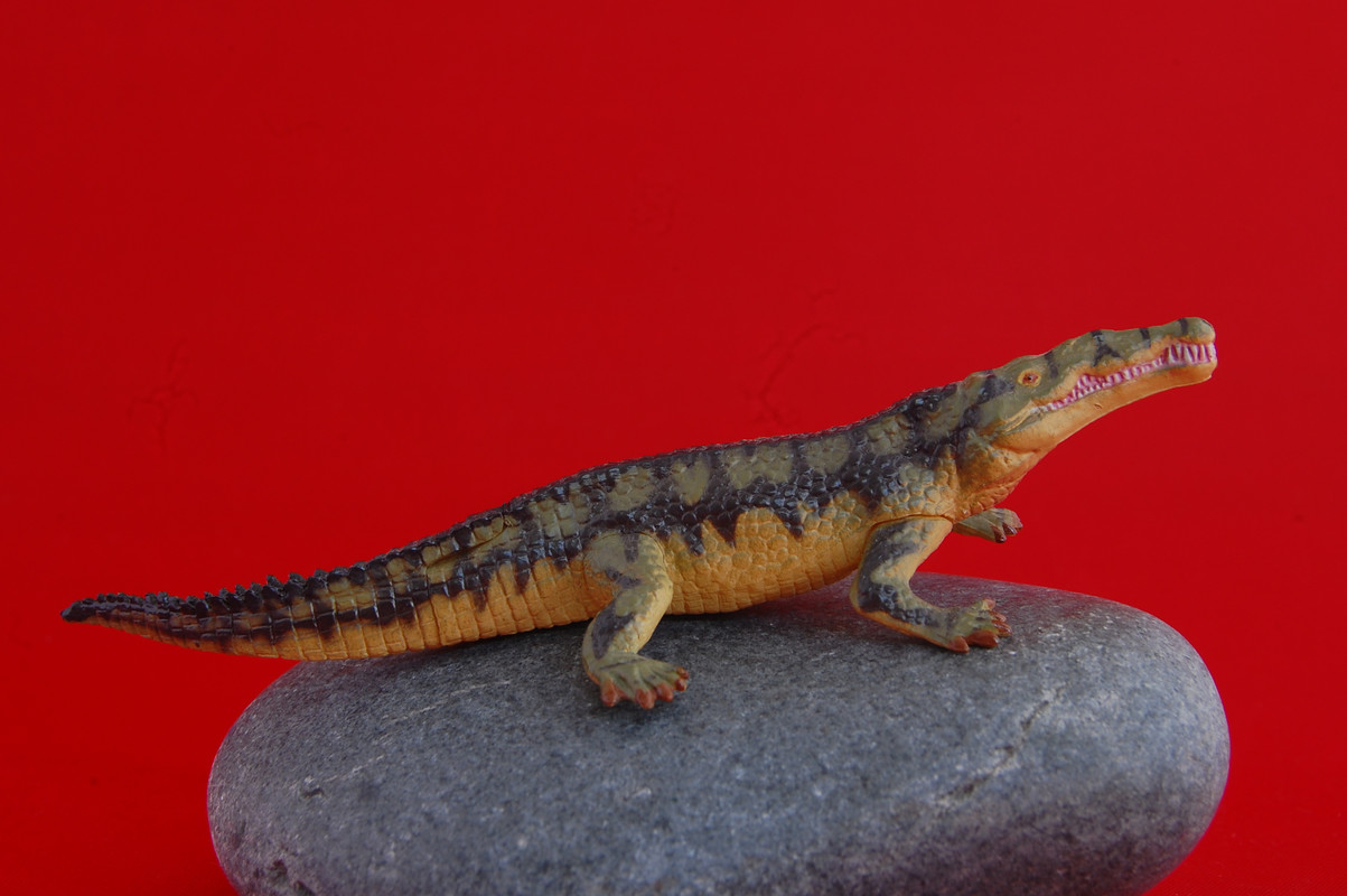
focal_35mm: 69
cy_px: 448
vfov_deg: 19.7
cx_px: 674
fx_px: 2580
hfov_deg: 29.3
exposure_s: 1.3
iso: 200
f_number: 16
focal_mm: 46
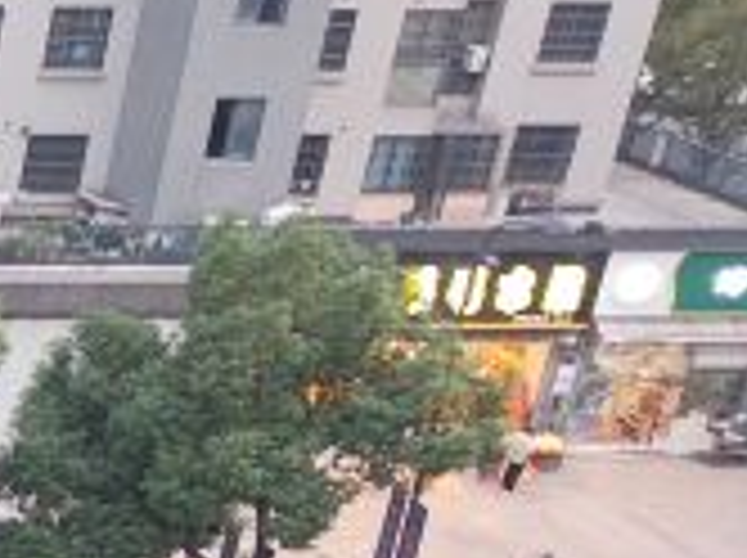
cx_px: -900
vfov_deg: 12.5
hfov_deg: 13.6
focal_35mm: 116
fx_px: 2500
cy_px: 598
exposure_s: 1/52.3
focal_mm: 5.26
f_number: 1.65
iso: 399
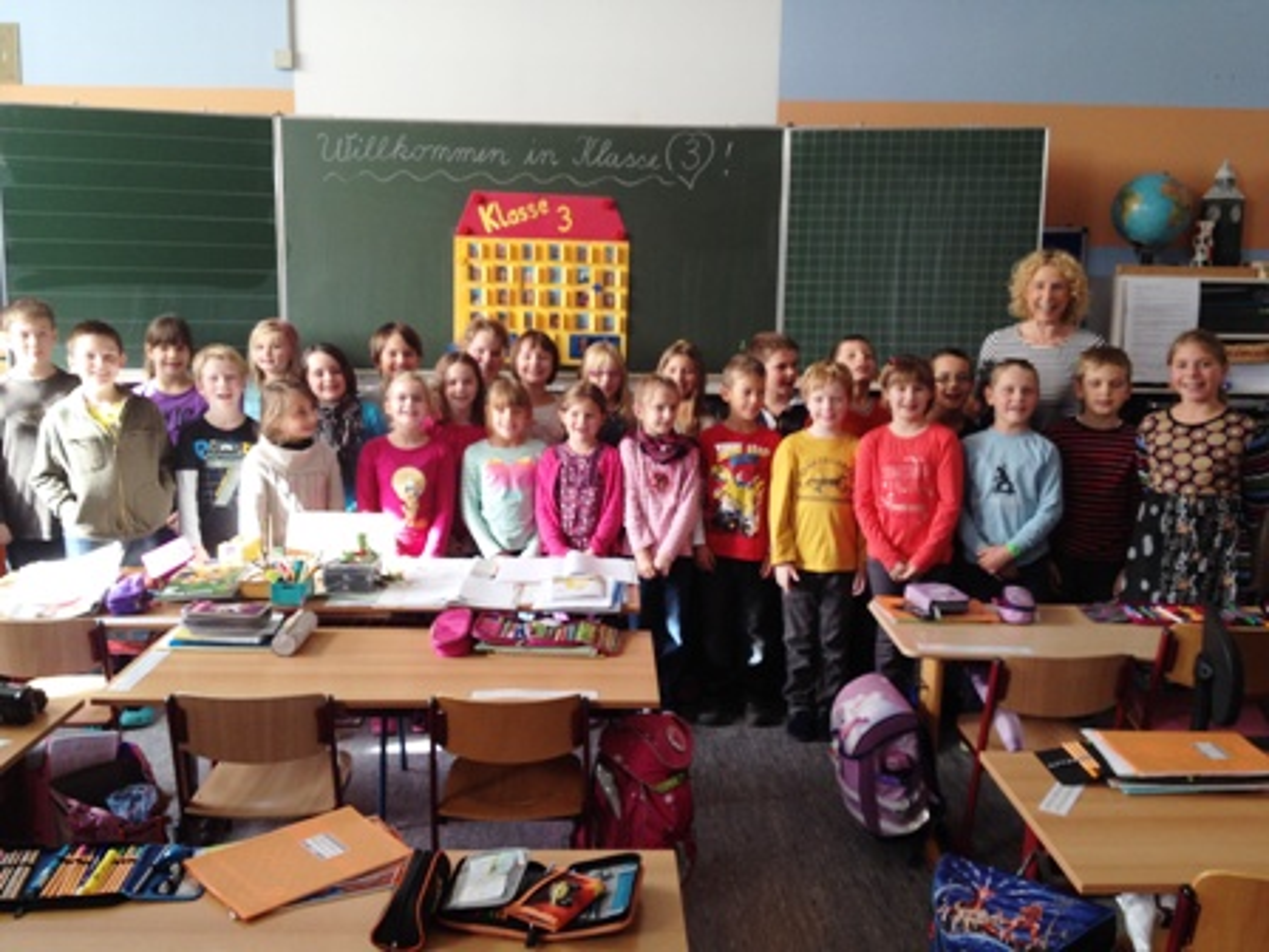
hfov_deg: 52.6
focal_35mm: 35
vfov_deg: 40.7
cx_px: 634
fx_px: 1283
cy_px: 476
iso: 50
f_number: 2.4
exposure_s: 1/60
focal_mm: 4.28
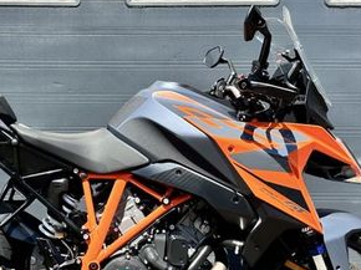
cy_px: 163
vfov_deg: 27.4
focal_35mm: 53
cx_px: 98
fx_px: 552
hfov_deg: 35.5
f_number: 1.78
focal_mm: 6.86
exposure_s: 1/1916
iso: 80
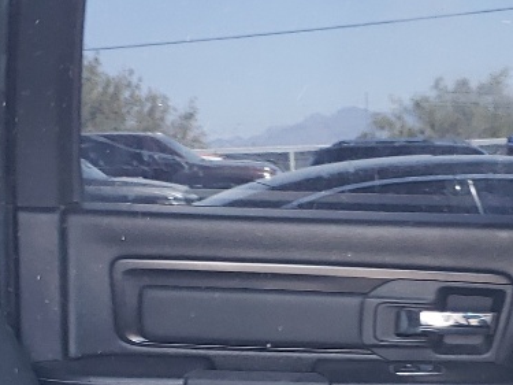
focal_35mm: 111
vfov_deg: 13.0
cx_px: 275
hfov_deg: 17.7
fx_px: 1644
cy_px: 469
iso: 88
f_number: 1.5
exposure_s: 1/50
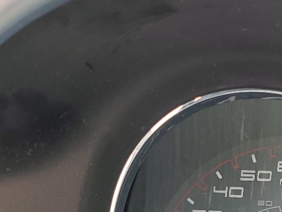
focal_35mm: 87
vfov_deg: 15.9
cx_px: 299
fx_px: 709
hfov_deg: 21.5
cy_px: 298
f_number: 1.5
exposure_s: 1/294
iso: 50
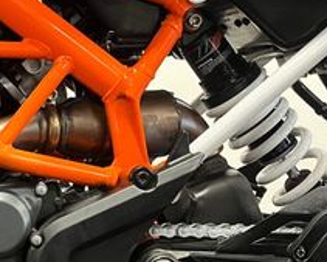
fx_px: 746
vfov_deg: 19.7
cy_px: 214
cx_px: 25
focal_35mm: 77
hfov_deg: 24.0
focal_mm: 5.1
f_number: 1.6
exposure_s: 1/33
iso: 400
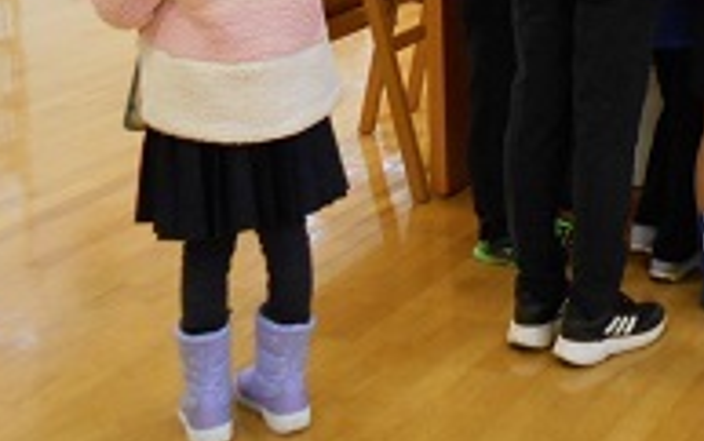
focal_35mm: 80
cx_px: 775
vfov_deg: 15.5
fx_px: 1536
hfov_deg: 24.1
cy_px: -140
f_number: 3.6
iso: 400
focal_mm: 5.8
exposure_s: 1/20
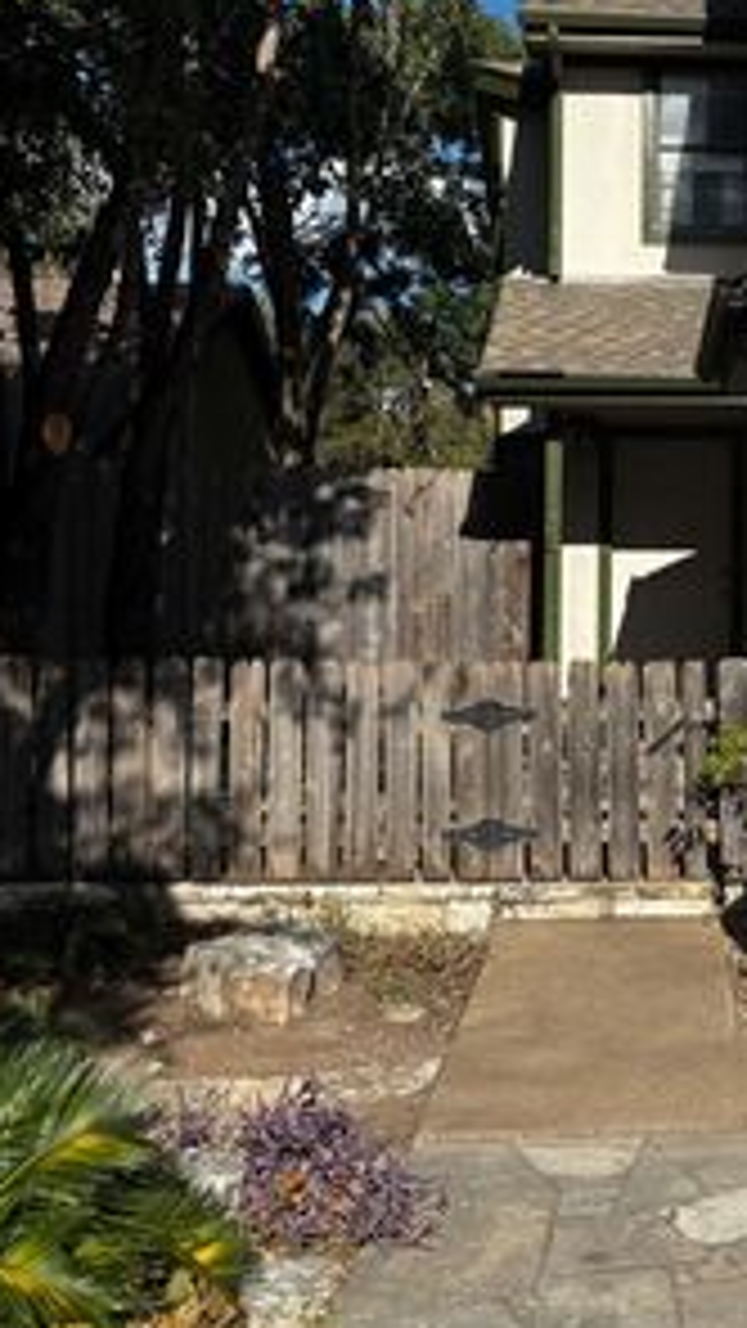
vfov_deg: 42.6
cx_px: 747
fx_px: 1690
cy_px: 502
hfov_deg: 23.8
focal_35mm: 48
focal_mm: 5.96
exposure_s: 1/5348
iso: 50
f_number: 1.6
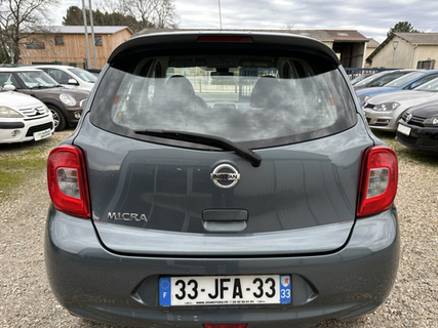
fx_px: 342
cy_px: 182
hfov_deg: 65.3
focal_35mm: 27
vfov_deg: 51.2
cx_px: 228
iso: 64
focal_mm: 6.86
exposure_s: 1/121
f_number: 1.78
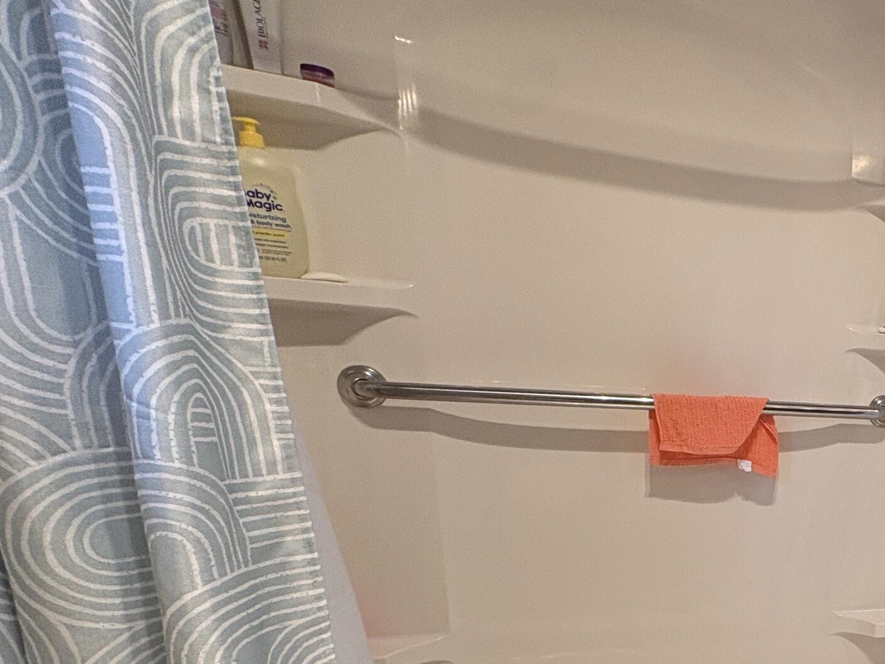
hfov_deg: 47.1
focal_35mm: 30
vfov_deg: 43.8
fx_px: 767
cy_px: 563
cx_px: 931
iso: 200
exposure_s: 1/120
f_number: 2.2
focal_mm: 2.22
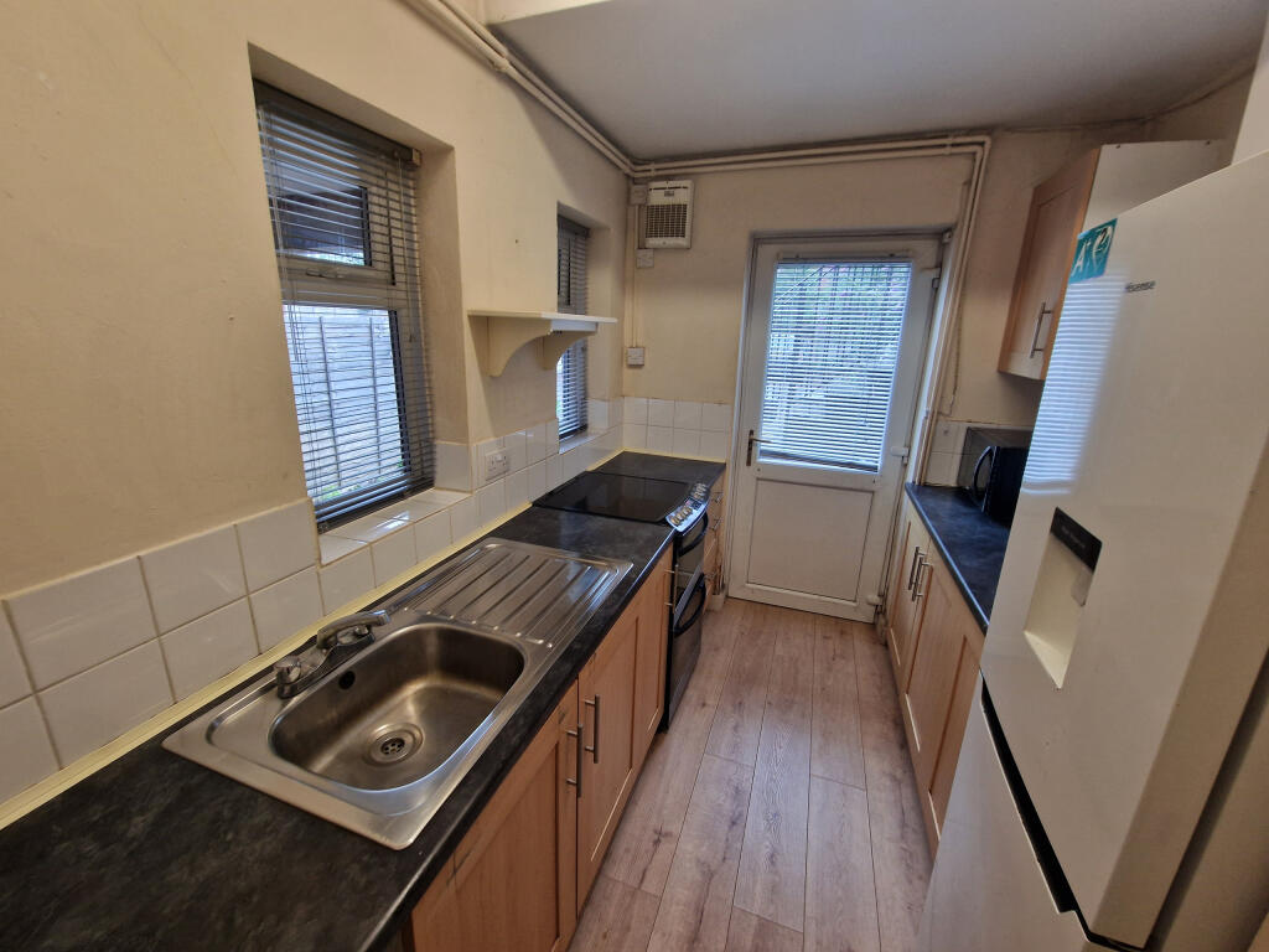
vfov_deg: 89.9
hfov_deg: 106.2
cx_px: 634
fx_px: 477
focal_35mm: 13
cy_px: 476
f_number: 2.2
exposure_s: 1/50
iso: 160
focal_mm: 2.2
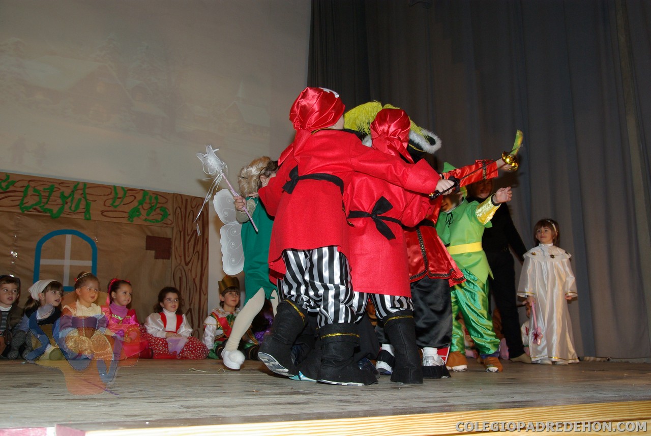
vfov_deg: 38.5
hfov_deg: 55.0
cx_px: 326
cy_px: 218
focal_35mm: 34
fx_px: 625
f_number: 6.7
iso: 400
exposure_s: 1/45
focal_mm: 23
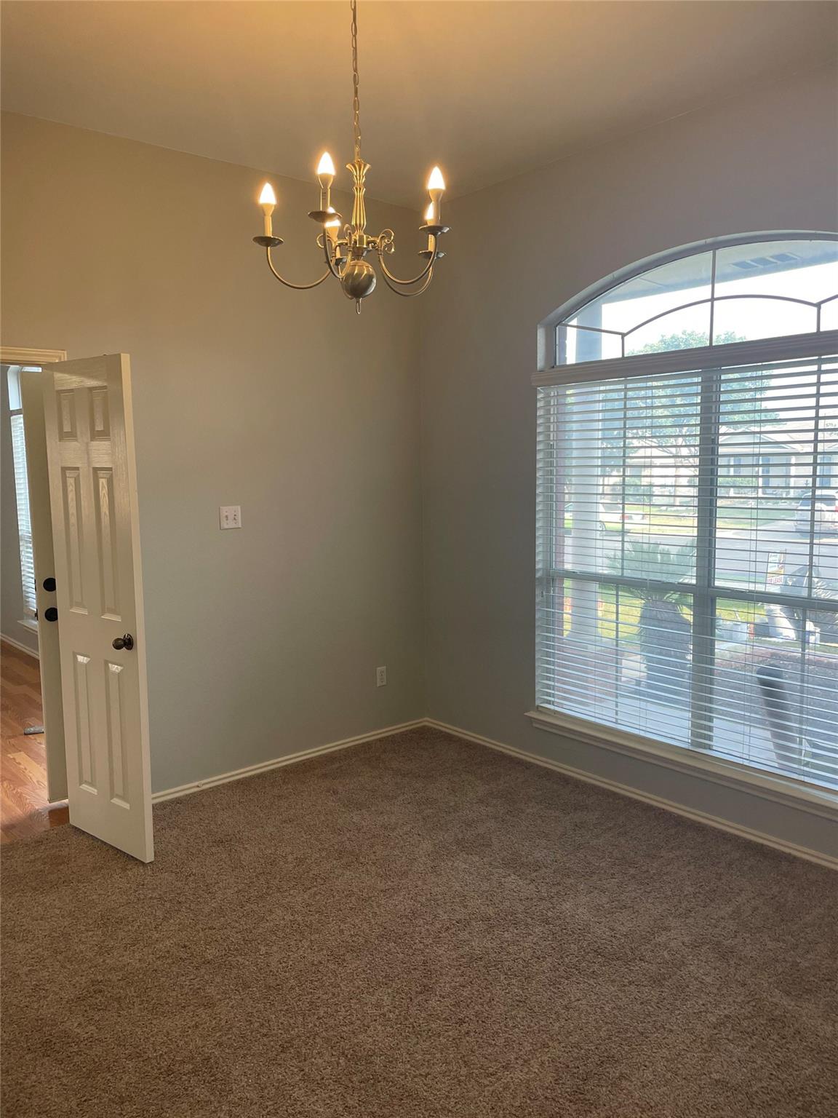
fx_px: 839
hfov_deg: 53.1
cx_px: 419
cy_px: 559
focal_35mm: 26
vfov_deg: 67.3
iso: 80
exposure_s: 1/121
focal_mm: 4.2
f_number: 1.6
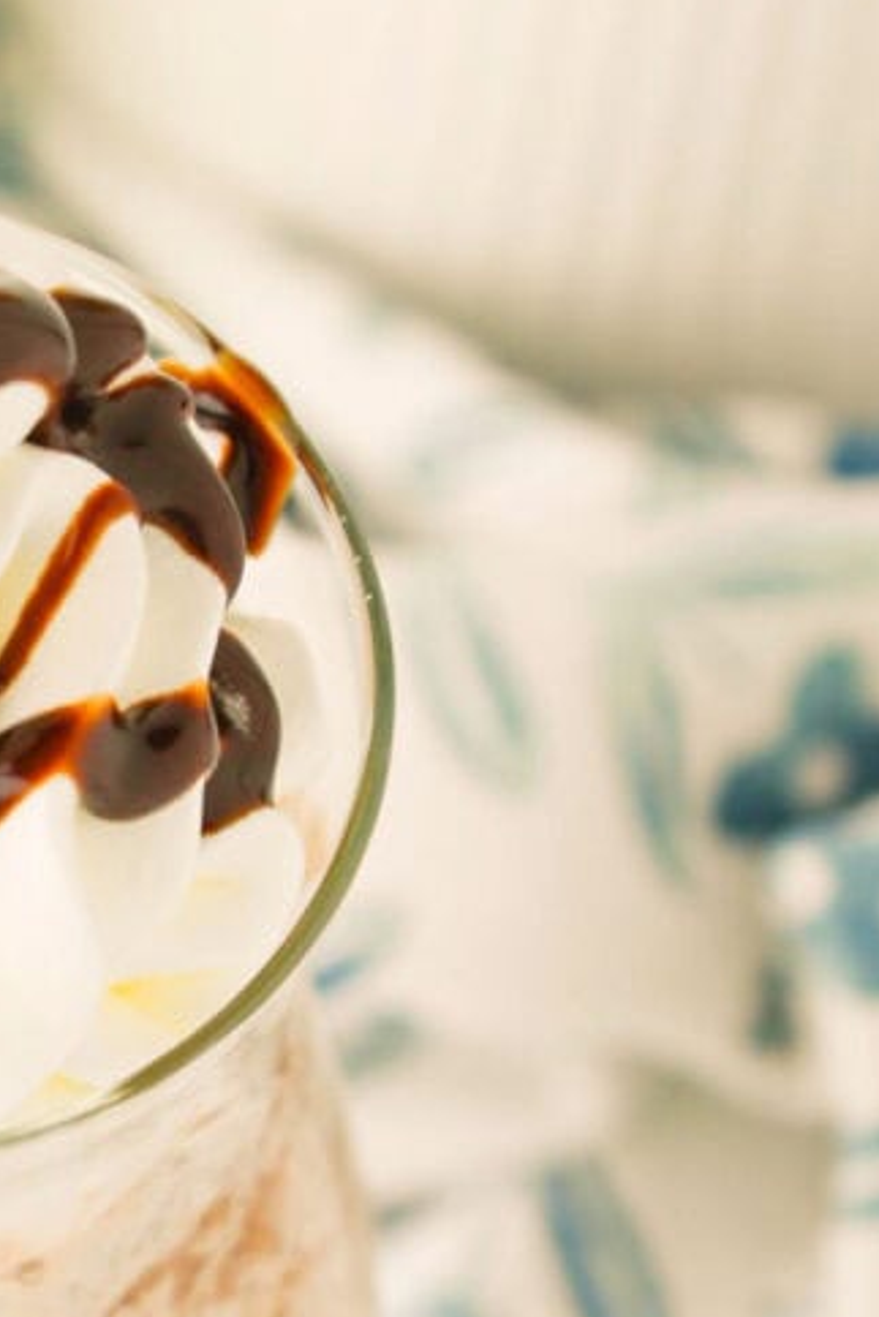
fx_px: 7392
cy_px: 1098
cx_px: -65
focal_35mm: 202
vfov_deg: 10.1
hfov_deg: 6.8
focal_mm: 85
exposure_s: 1/100
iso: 220
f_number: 5
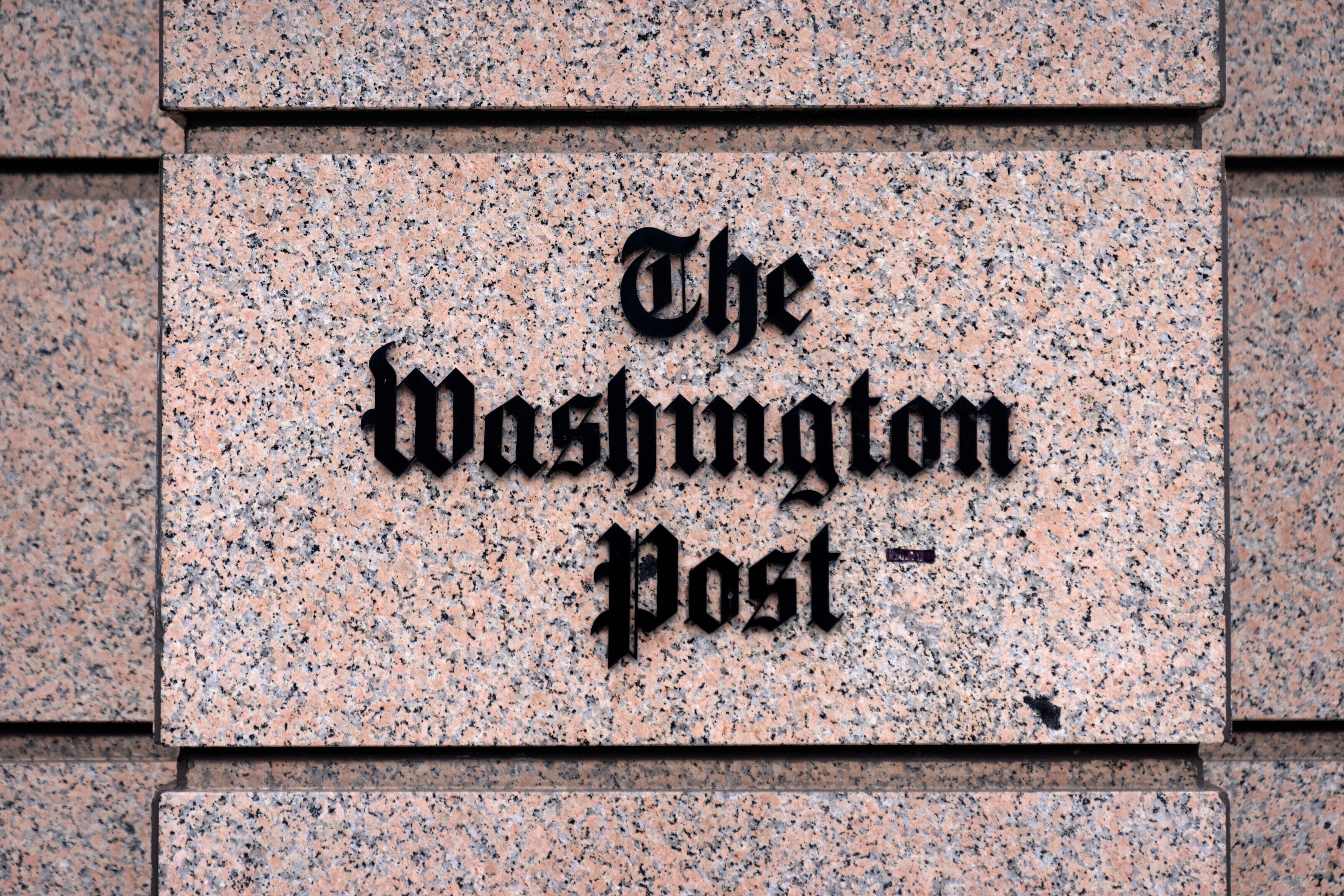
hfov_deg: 28.8
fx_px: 2613
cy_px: 448
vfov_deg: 19.5
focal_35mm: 70
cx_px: 672
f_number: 2.8
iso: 320
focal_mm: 70
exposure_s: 1/4000
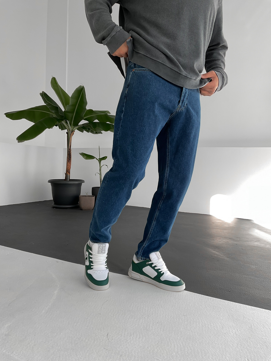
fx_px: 303
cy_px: 180
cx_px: 136
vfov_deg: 61.7
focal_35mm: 29
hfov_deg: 48.2
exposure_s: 1/120
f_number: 1.8
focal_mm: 3
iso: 16
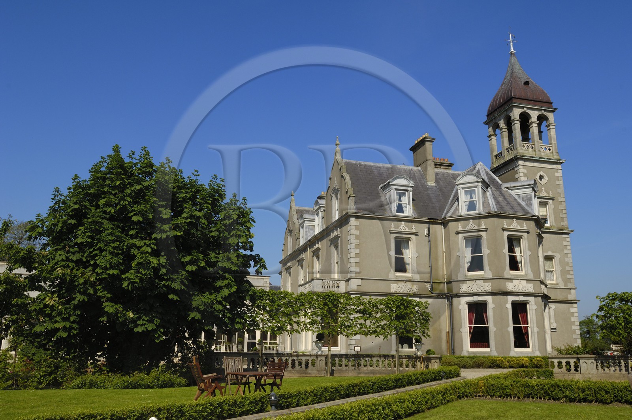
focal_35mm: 30
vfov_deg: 43.5
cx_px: 316
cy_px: 210
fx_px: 526
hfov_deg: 62.0
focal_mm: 20
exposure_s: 1/160
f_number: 11
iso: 100
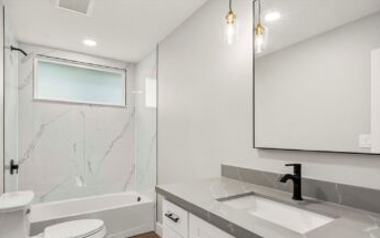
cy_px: 146
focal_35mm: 19
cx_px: 184
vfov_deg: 61.7
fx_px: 197
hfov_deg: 87.9
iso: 80
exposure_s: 1/80
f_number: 7.1
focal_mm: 16
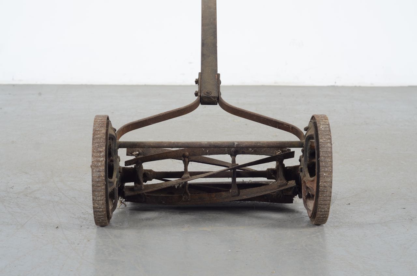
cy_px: 138
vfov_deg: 18.1
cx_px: 208
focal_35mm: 75
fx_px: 867
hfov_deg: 27.0
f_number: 5.6
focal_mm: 50
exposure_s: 1/125
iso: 100
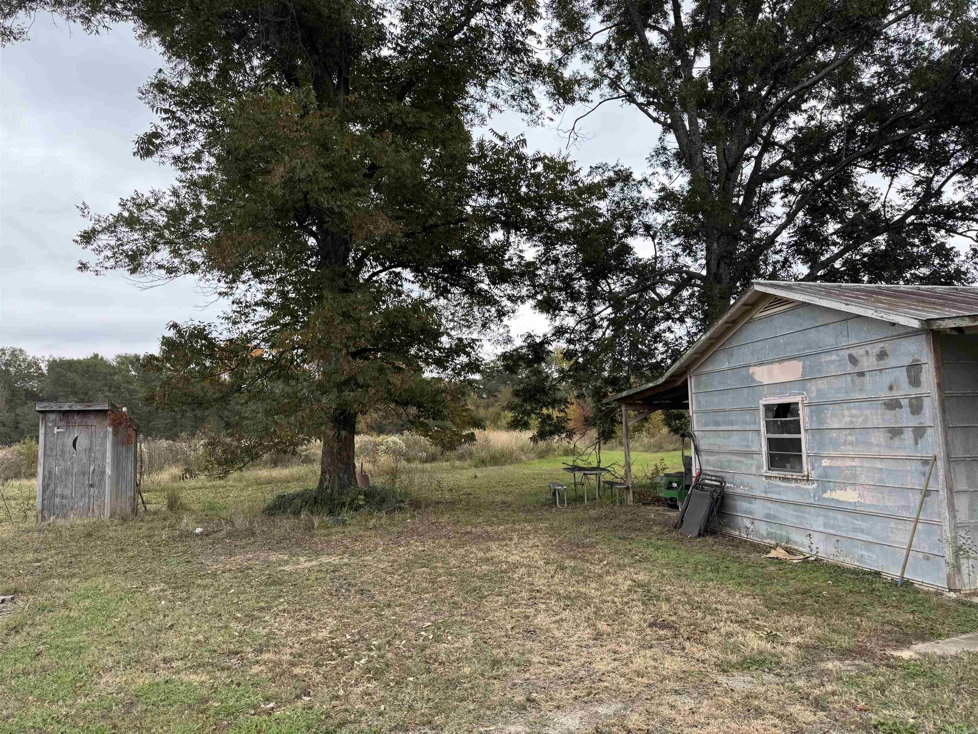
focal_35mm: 24
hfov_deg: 71.6
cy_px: 367
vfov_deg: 56.8
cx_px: 489
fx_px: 678
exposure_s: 1/175
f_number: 1.78
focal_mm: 6.76
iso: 80
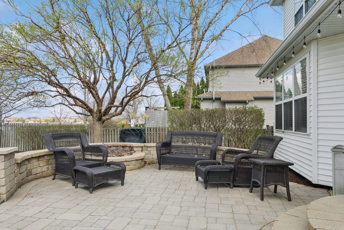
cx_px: 173
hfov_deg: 73.7
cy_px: 127
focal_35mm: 24
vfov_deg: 53.0
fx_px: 229
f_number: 8
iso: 320
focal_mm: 12
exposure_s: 1/160
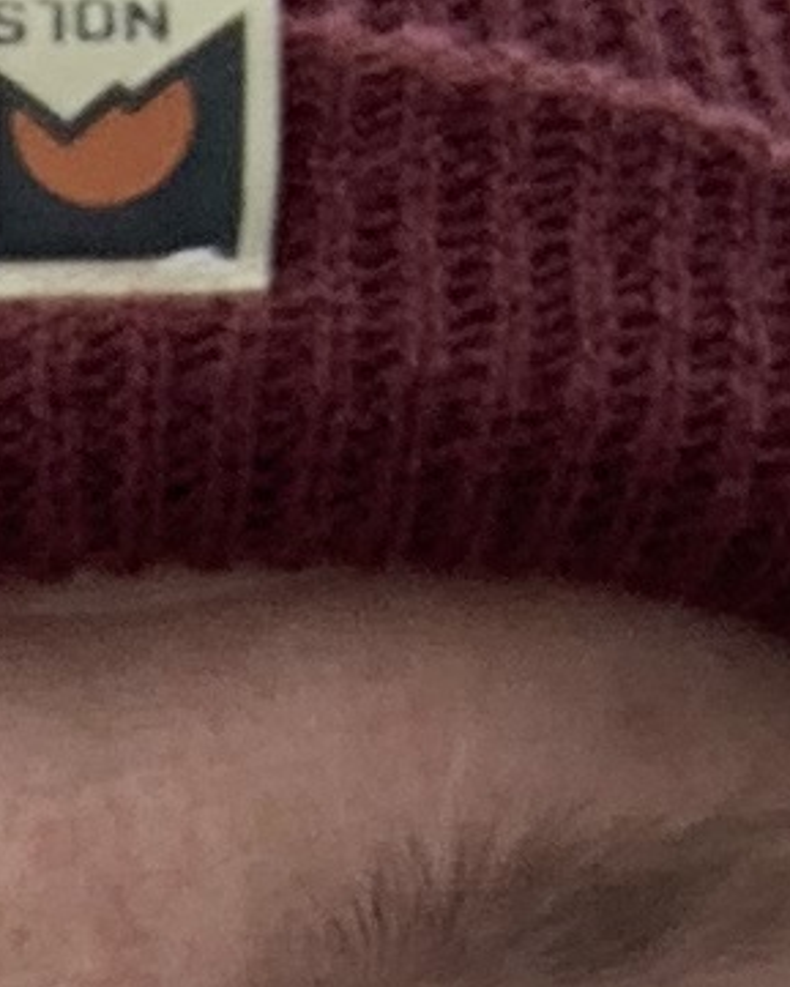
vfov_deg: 6.9
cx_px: -2006
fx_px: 7800
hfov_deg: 5.3
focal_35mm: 267
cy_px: 2215
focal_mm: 2.87
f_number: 2.2
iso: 16
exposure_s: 1/221
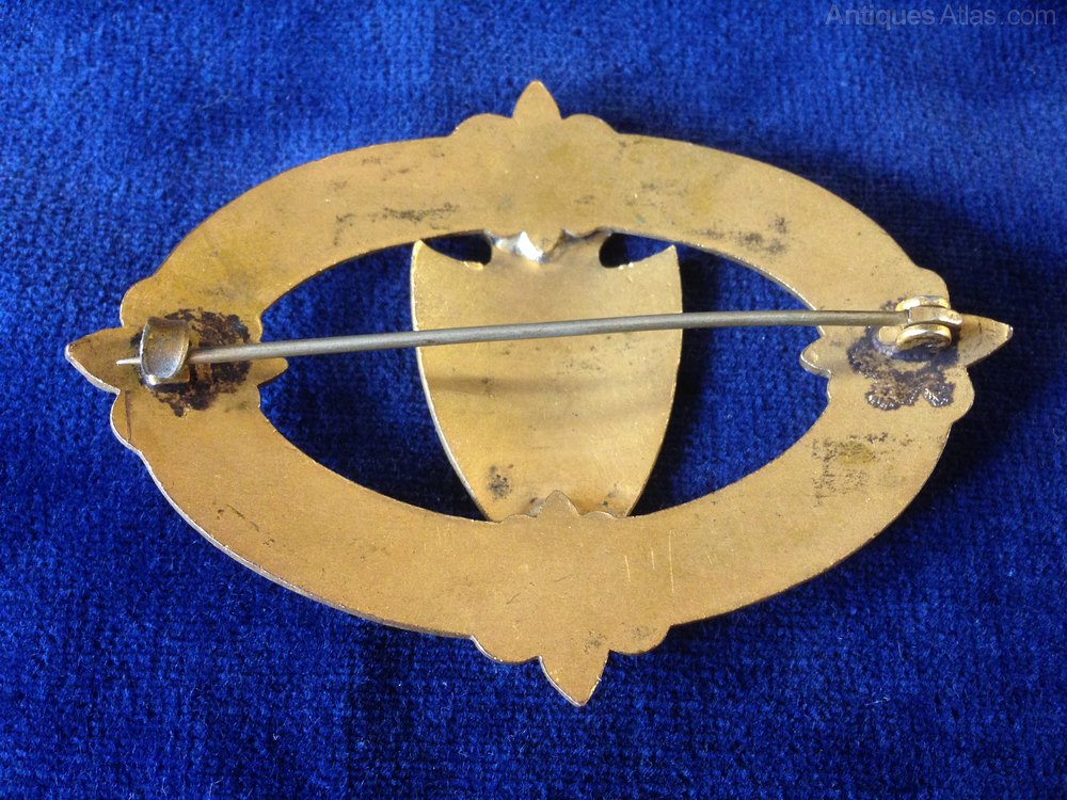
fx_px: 1017
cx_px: 534
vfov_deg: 42.9
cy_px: 400
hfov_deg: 55.4
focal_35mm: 33
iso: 250
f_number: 2.4
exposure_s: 1/20
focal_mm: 4.12
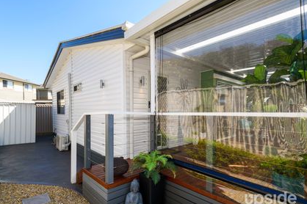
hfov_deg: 90.0
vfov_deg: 67.2
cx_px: 148
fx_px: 153
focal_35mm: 18
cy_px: 111
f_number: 11
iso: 400
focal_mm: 16
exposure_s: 1/100
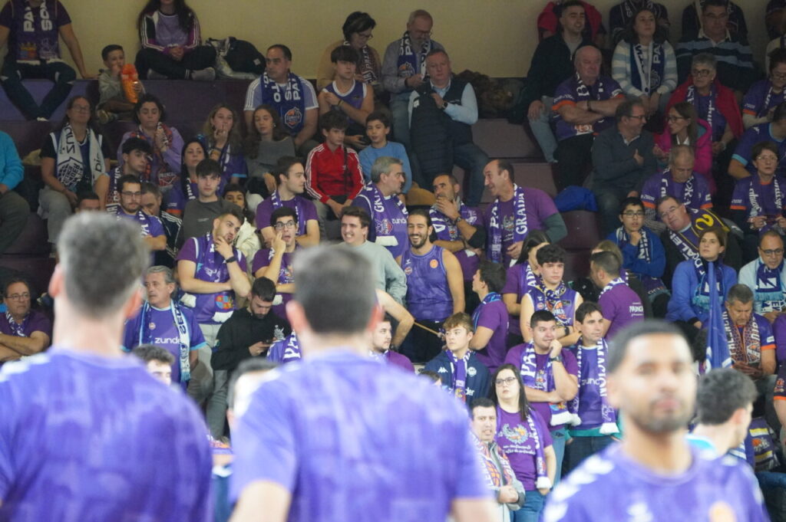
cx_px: 393
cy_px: 261
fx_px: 6872
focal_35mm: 315
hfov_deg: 6.5
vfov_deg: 4.4
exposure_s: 1/125
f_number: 6.3
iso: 6400
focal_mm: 210
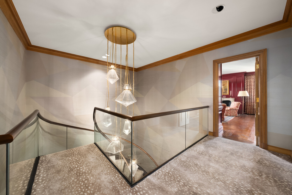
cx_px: 146
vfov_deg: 85.4
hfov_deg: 108.3
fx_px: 105
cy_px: 98
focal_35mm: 13
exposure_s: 1/1.25
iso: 800
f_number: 18
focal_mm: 13
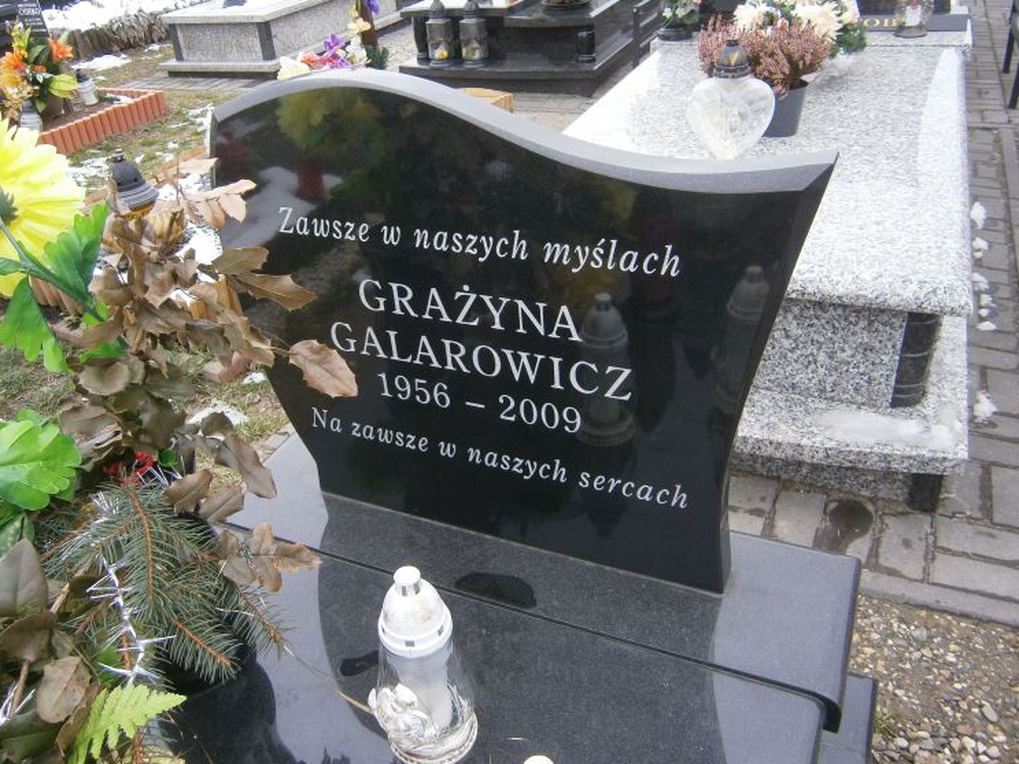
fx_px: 824
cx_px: 476
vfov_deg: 49.7
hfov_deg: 63.4
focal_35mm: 28
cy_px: 365
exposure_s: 1/100
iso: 80
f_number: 2.8
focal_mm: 4.7
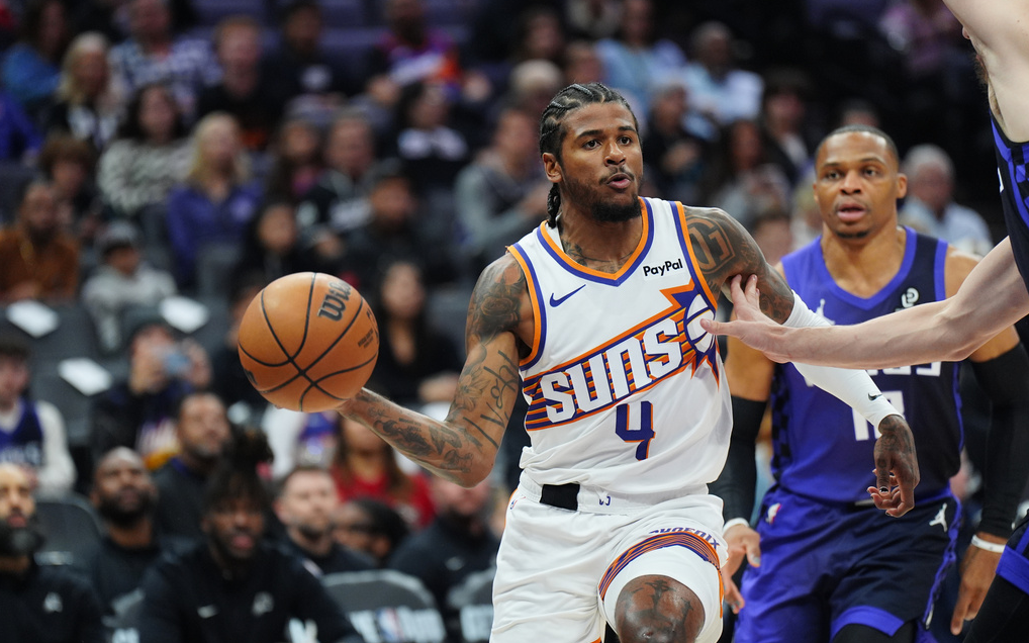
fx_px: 5748
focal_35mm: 205
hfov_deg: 10.2
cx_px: 512
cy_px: 338
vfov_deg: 6.4
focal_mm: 200
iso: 2000
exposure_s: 1/1250
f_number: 2.8
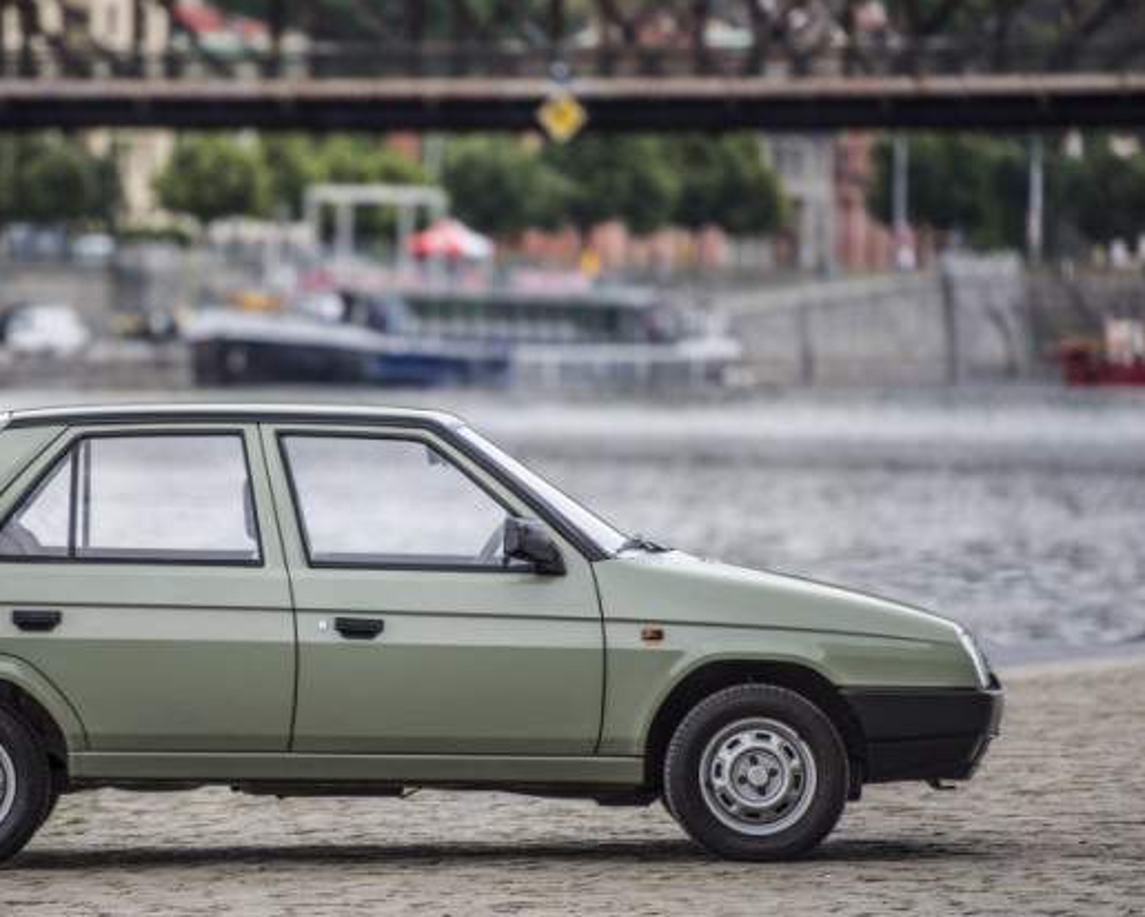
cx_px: 366
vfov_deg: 5.7
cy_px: 444
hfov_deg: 7.1
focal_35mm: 273
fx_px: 9253
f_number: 2.8
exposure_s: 1/250
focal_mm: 200
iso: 100
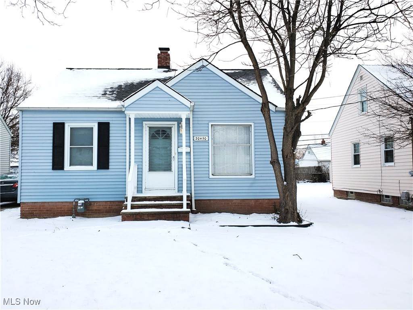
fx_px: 310
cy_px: 155
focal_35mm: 26
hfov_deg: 67.3
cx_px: 206
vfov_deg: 53.1
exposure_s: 1/100
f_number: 2.4
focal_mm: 4.3
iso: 64
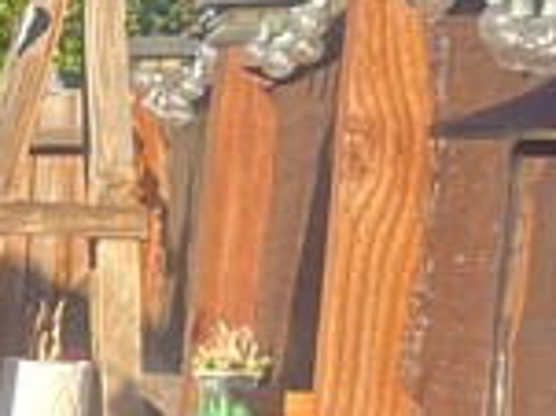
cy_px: 596
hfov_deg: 8.9
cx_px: -1186
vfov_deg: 8.3
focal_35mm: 176
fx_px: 2825
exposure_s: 1/615
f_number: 1.6
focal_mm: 4.2
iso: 50
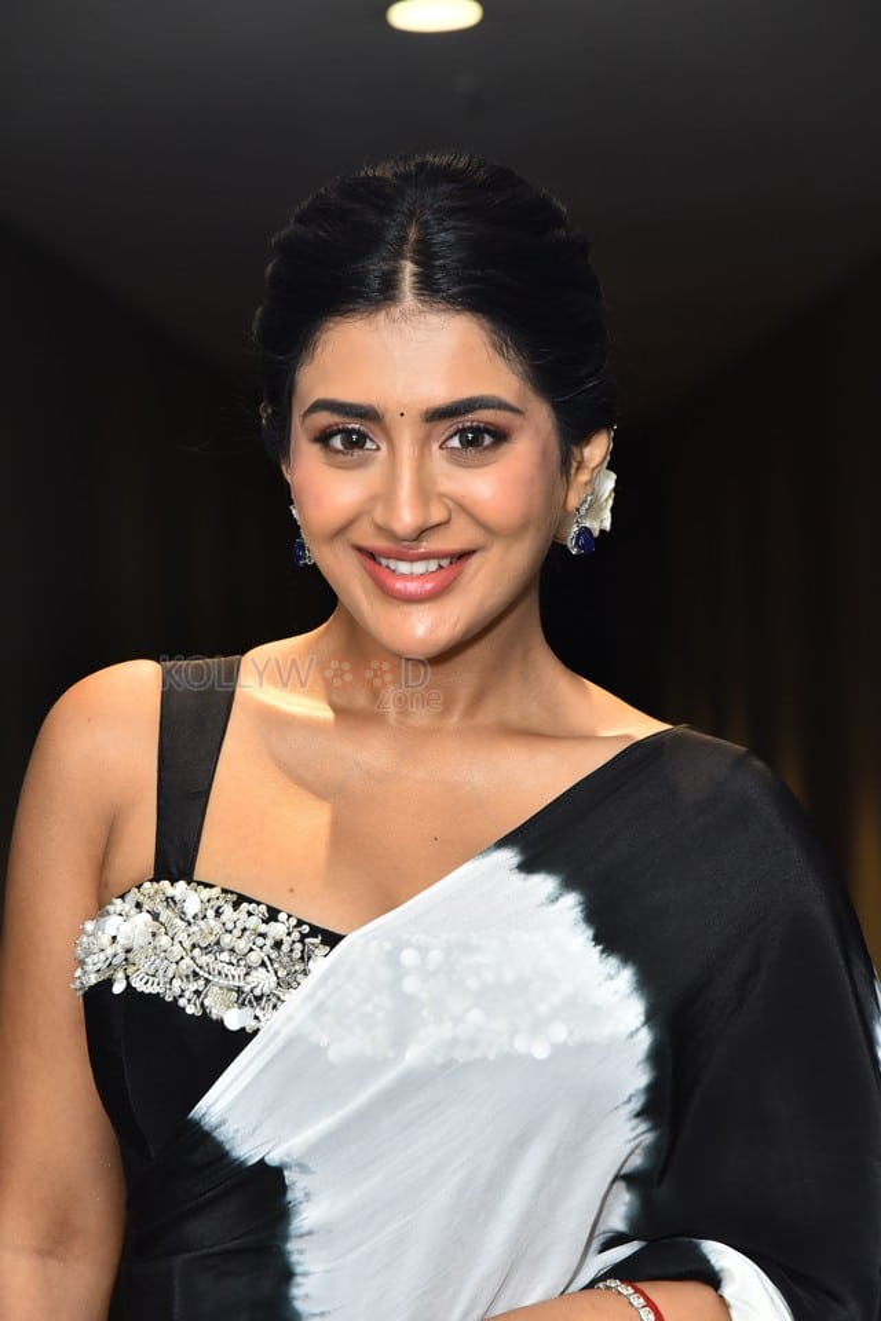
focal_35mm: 120
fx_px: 4405
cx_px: 440
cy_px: 660
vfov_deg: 17.1
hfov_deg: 11.4
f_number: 5.6
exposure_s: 1/125
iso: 1600
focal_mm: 120
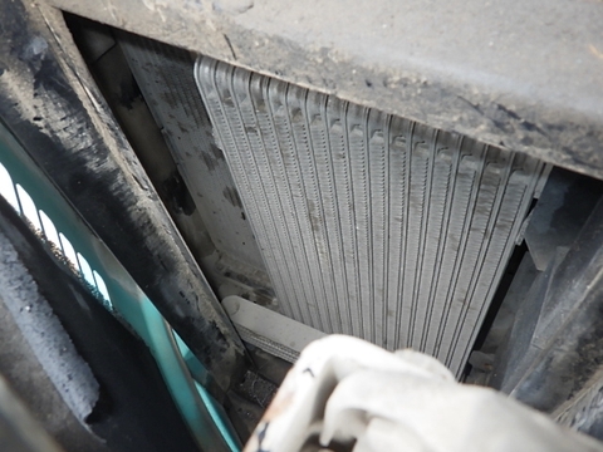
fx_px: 488
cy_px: 226
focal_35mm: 28
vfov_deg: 49.7
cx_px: 302
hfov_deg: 63.4
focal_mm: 5
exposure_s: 1/50
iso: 250
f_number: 3.5
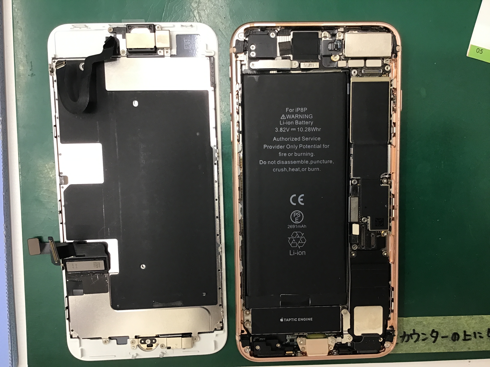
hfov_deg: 58.4
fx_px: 439
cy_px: 184
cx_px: 245
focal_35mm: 31
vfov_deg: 45.4
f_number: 2.4
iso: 50
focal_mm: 3.3
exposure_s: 1/30
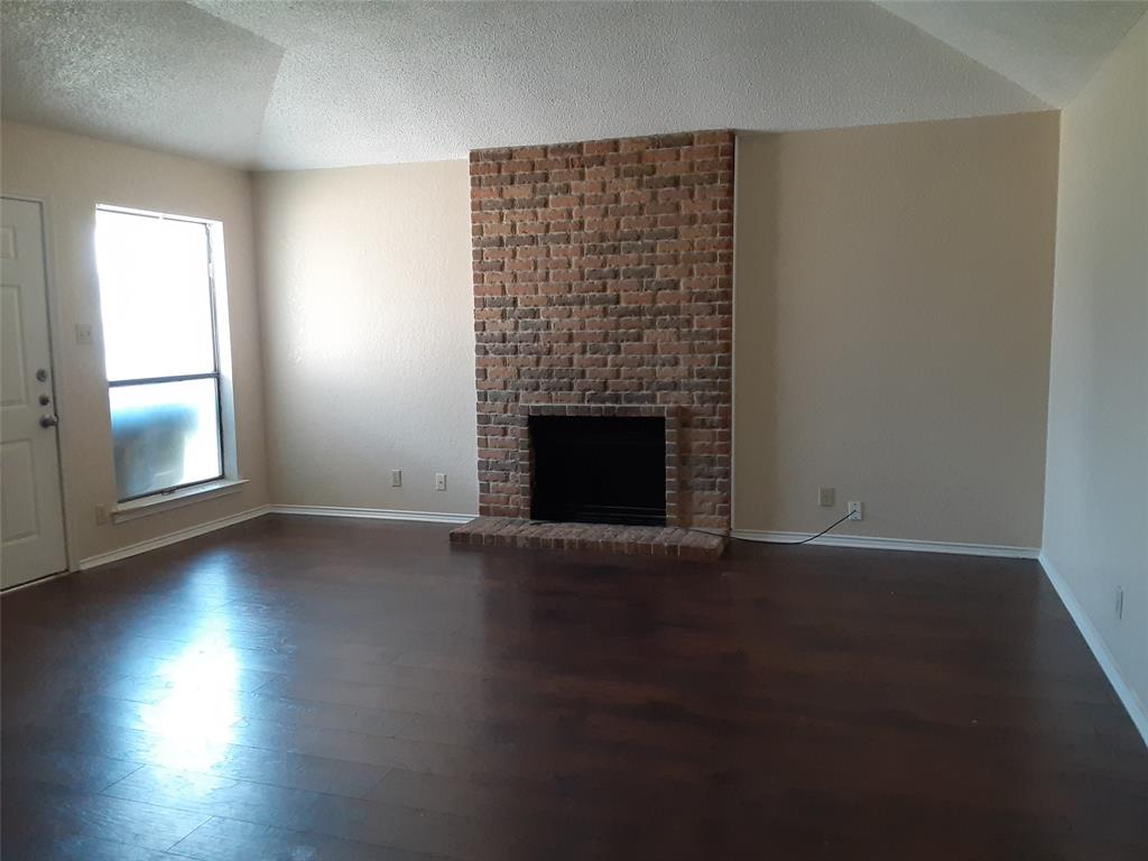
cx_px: 574
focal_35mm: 27
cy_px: 430
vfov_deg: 51.4
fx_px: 895
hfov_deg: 65.3
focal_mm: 2.91
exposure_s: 1/60
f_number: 1.9
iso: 200
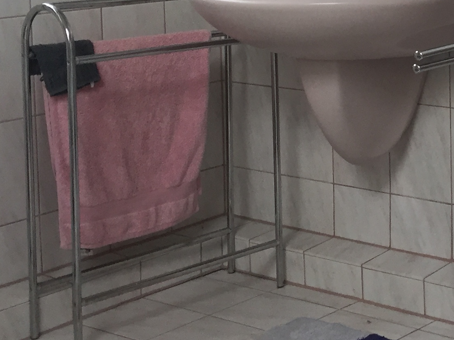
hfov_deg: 21.7
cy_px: -7
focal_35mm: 85
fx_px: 1115
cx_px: 512
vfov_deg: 16.9
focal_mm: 4.15
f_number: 2.2
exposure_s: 1/33
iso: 50
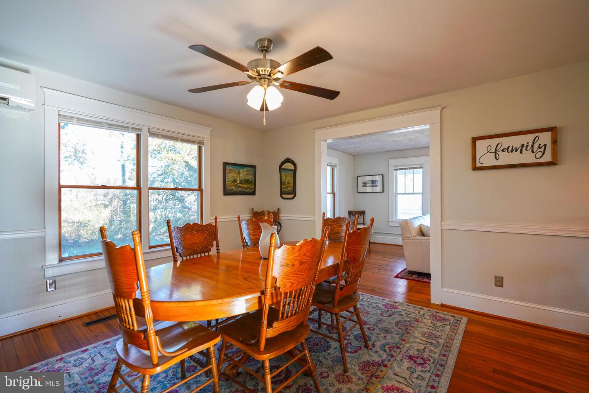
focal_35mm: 16
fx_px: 262
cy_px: 196
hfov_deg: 96.7
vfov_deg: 73.7
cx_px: 294
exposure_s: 1/160
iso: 1000
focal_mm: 16
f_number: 4
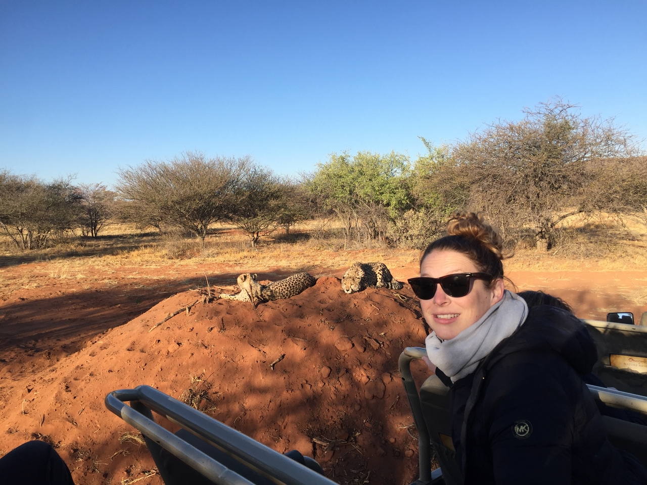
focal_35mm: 29
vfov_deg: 48.2
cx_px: 324
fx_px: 542
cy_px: 242
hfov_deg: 61.7
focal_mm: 4.15
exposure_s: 1/942
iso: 32
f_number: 2.2
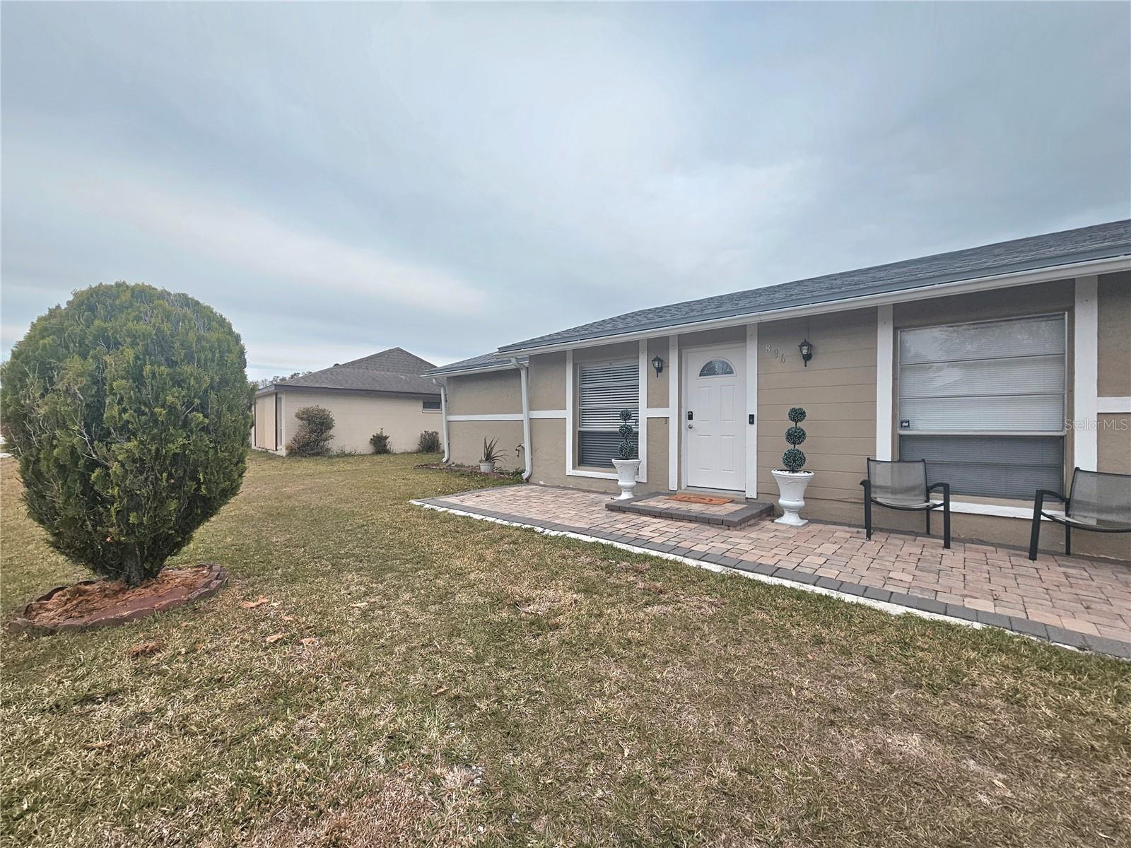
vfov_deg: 89.9
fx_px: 425
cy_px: 424
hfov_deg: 106.2
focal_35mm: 13
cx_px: 566
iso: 50
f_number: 2.2
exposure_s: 1/1667
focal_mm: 2.2
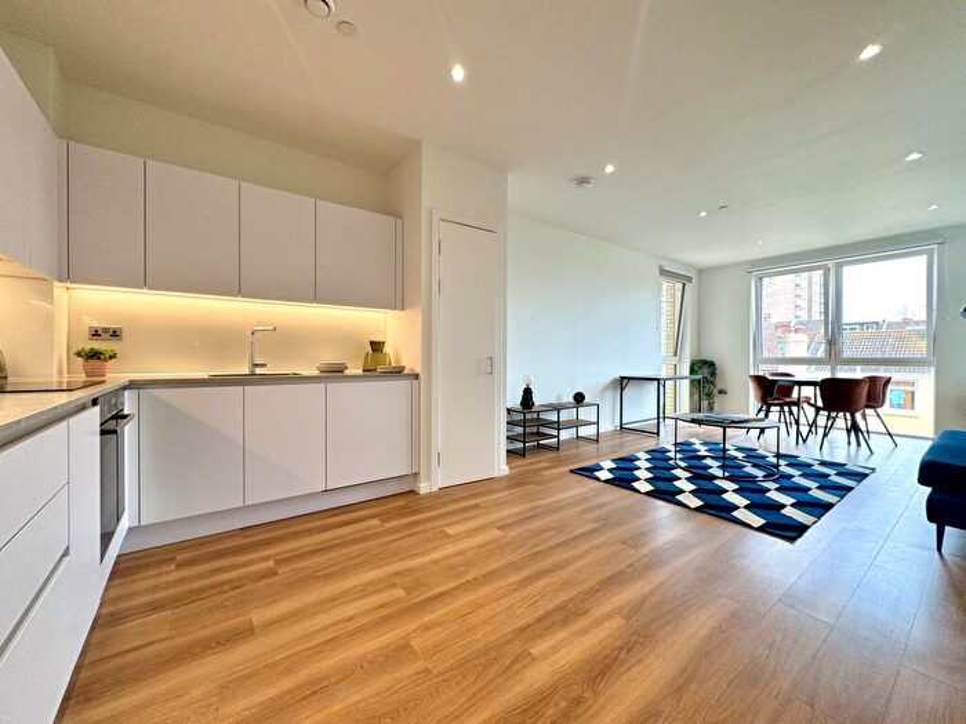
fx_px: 391
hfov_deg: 102.1
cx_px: 483
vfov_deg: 85.7
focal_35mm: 14
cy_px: 362
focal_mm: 2.22
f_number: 2.2
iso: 80
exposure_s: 1/100
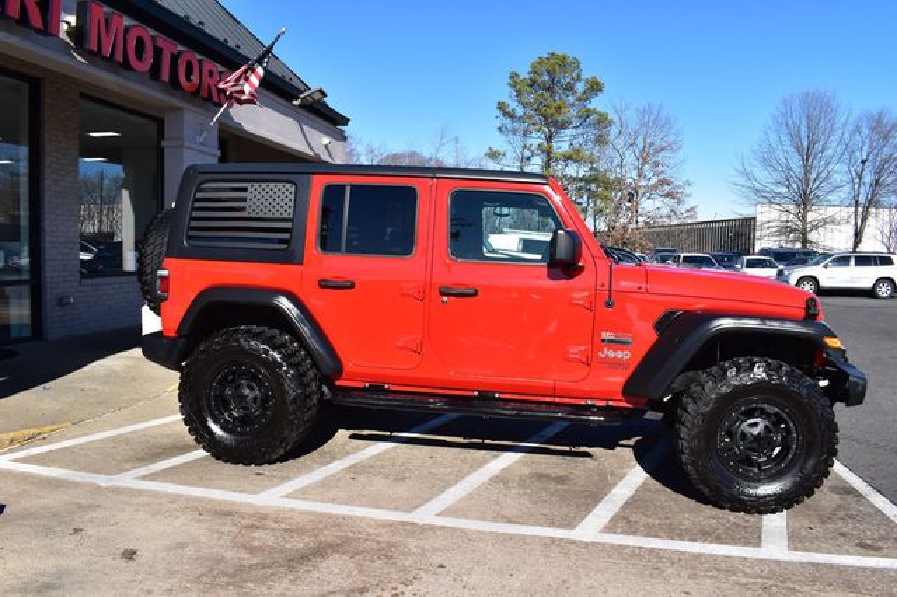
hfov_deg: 67.4
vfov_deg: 47.9
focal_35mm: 27
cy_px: 298
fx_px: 672
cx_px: 448
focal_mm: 18
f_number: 11
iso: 400
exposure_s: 1/500
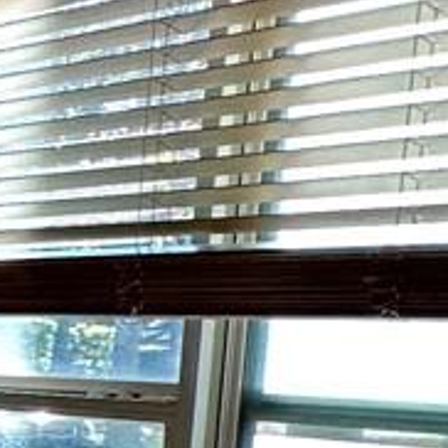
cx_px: -1275
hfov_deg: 8.6
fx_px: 1596
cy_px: 480
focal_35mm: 109
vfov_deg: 15.6
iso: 80
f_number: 2.2
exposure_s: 1/120
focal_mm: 2.22
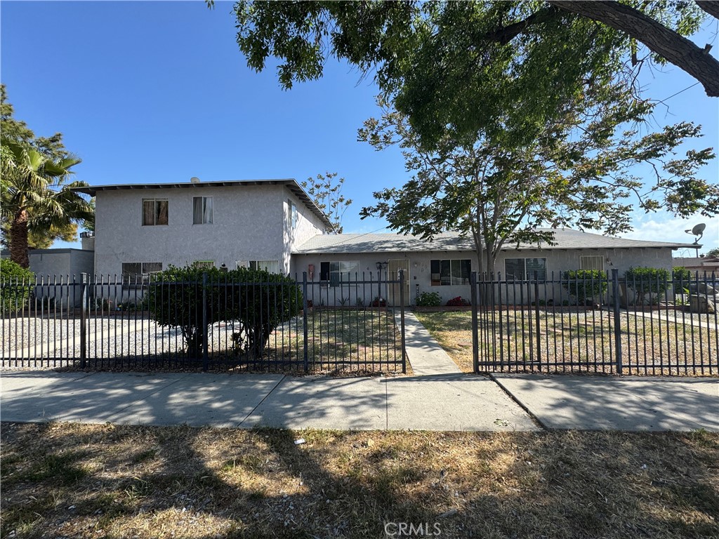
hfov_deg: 102.1
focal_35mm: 14
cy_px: 270
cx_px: 360
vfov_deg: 85.7
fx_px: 291
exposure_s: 1/1236
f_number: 2.2
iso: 50
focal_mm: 2.22
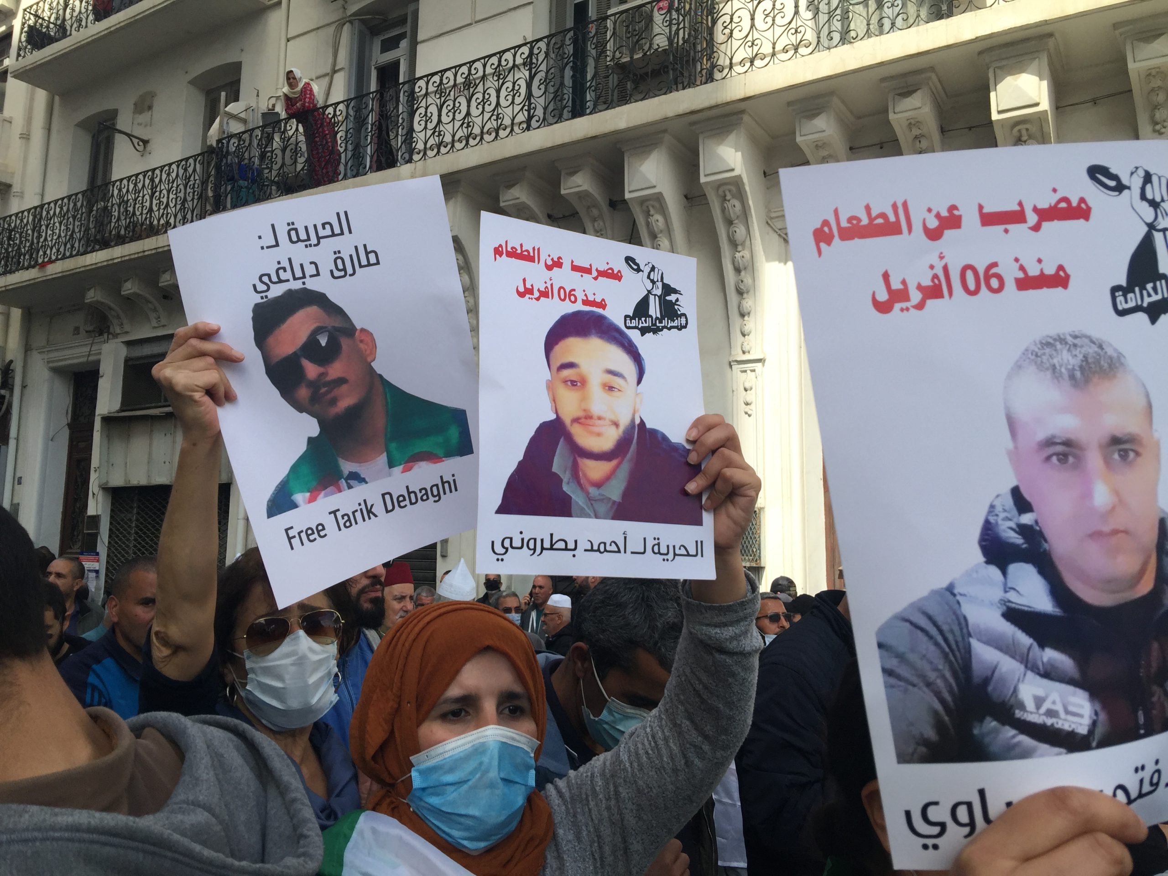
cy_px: 438
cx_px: 584
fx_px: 979
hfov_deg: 61.7
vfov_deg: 48.2
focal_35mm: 29
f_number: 2.2
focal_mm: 4.15
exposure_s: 1/989
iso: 32
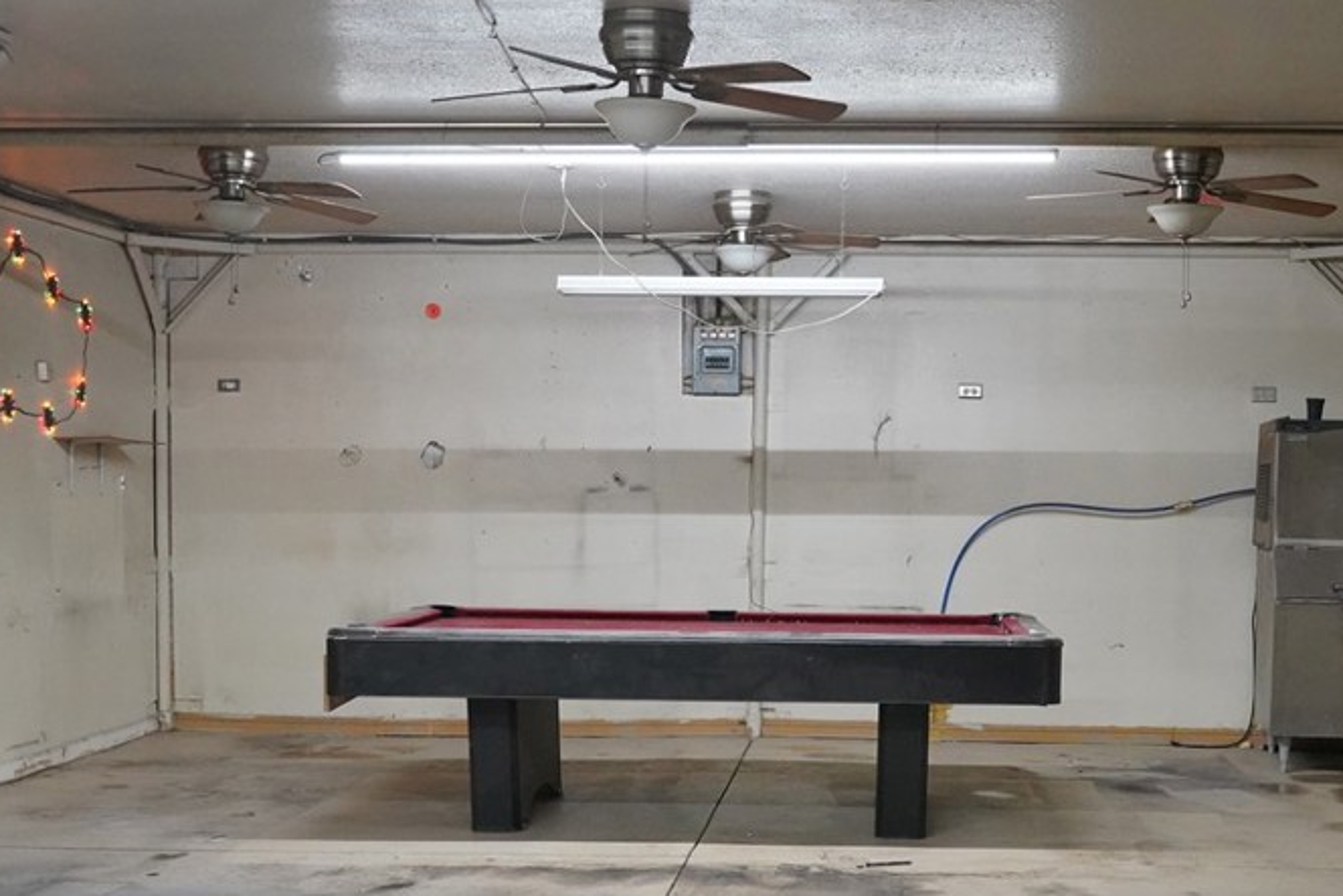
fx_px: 2015
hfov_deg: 36.7
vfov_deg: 24.9
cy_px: 622
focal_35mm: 54
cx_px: 823
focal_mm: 35
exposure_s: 1/320
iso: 10000
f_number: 5.6
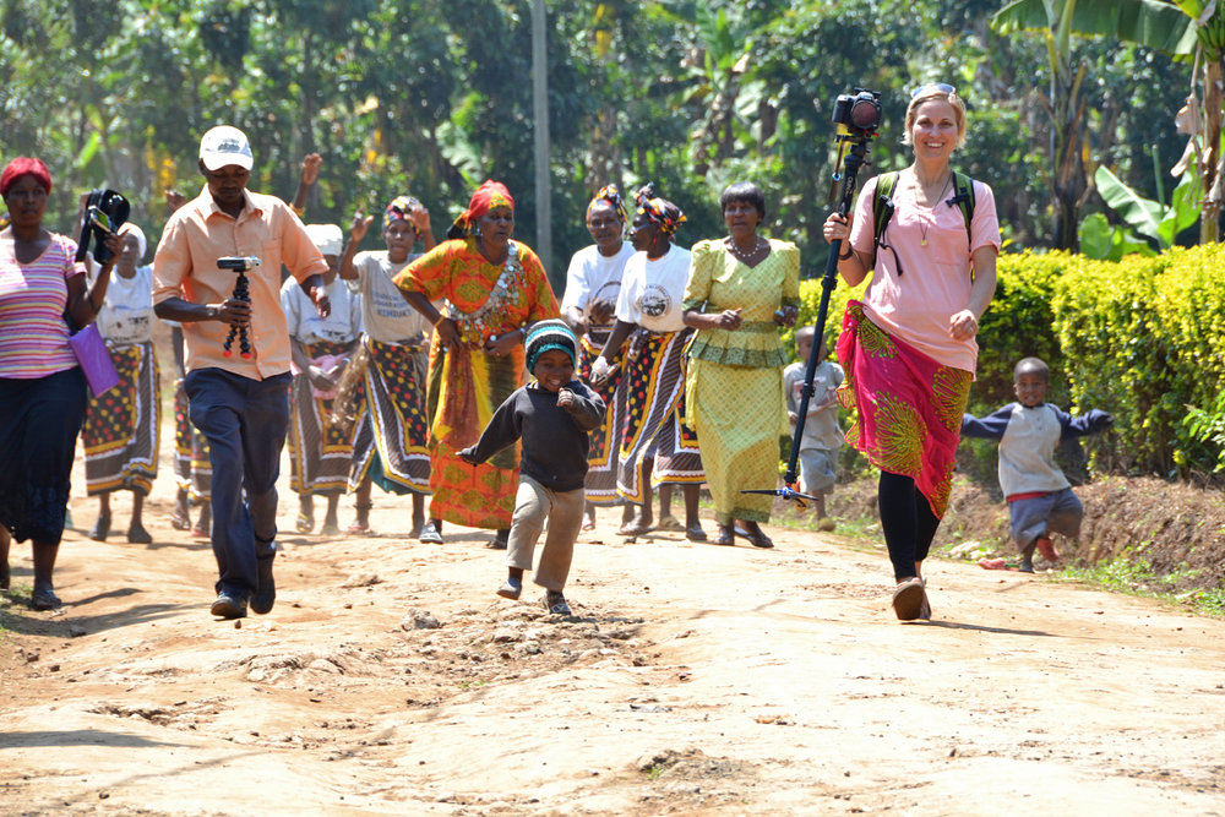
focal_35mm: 300
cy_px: 408
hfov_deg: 6.9
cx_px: 612
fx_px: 10209
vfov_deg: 4.6
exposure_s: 1/100
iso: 220
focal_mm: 200
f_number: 10
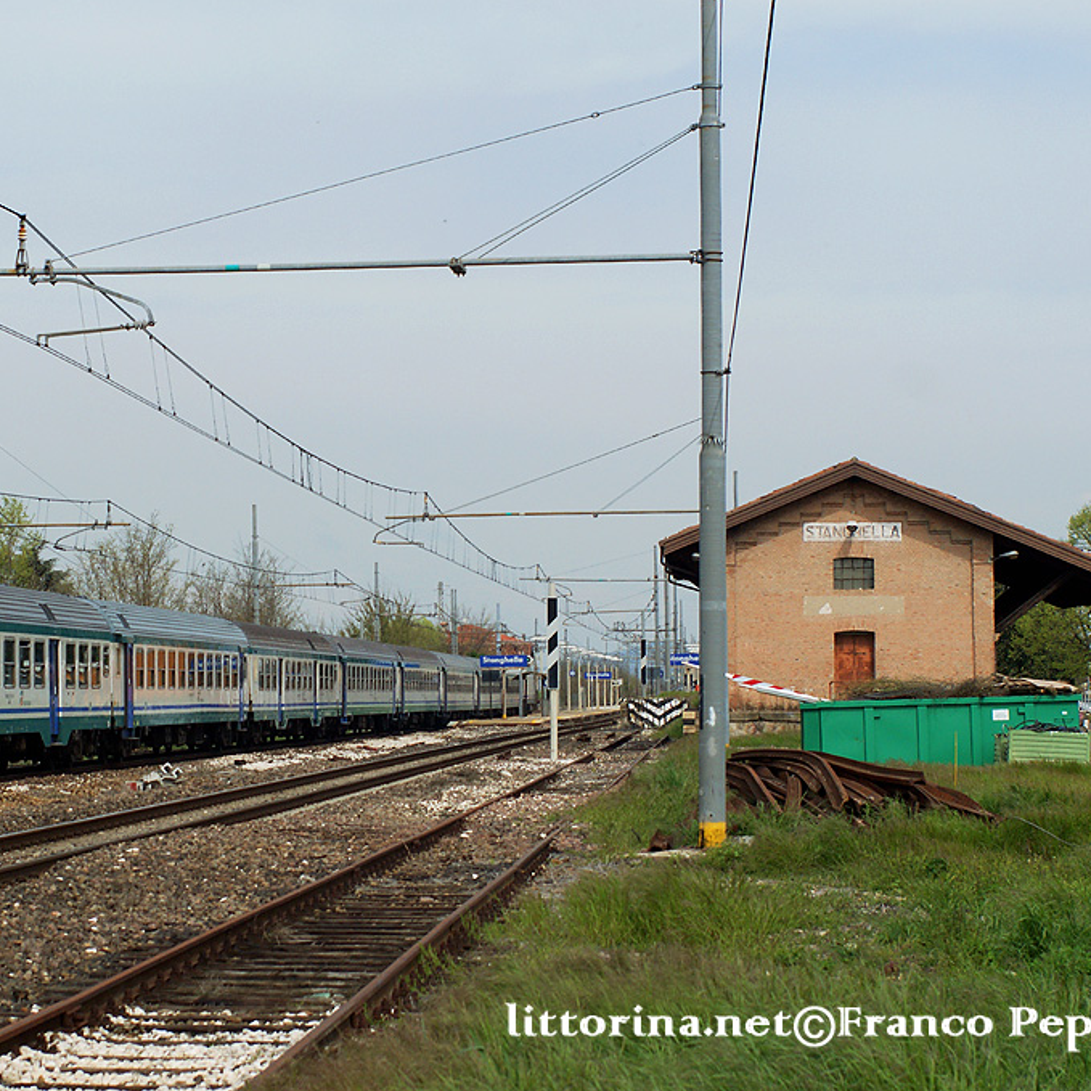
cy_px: 545
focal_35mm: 106
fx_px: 3767
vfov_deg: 16.5
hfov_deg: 16.4
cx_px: 334
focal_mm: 55
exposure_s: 1/800
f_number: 6.3
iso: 200
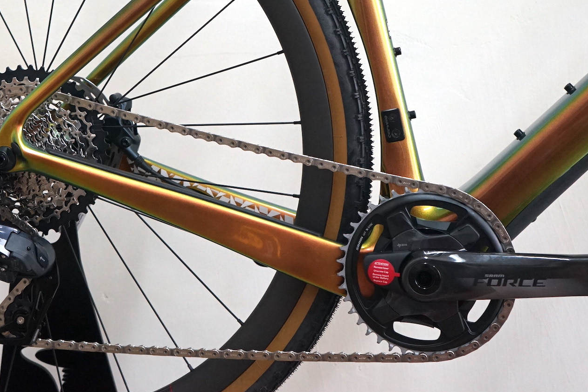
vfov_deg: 21.9
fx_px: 996
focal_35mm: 61
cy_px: 65
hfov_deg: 32.8
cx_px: 244
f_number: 4
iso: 1600
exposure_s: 1/160
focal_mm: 35
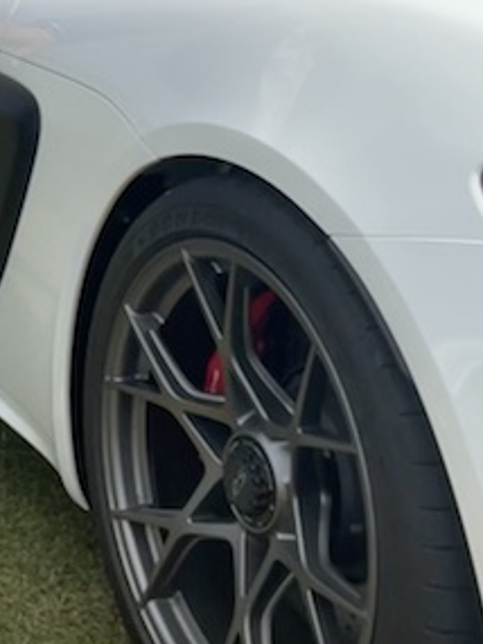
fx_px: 1506
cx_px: -140
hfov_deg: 17.2
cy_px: -16
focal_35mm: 81
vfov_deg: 23.0
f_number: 2.2
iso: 32
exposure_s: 1/1458
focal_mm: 2.71
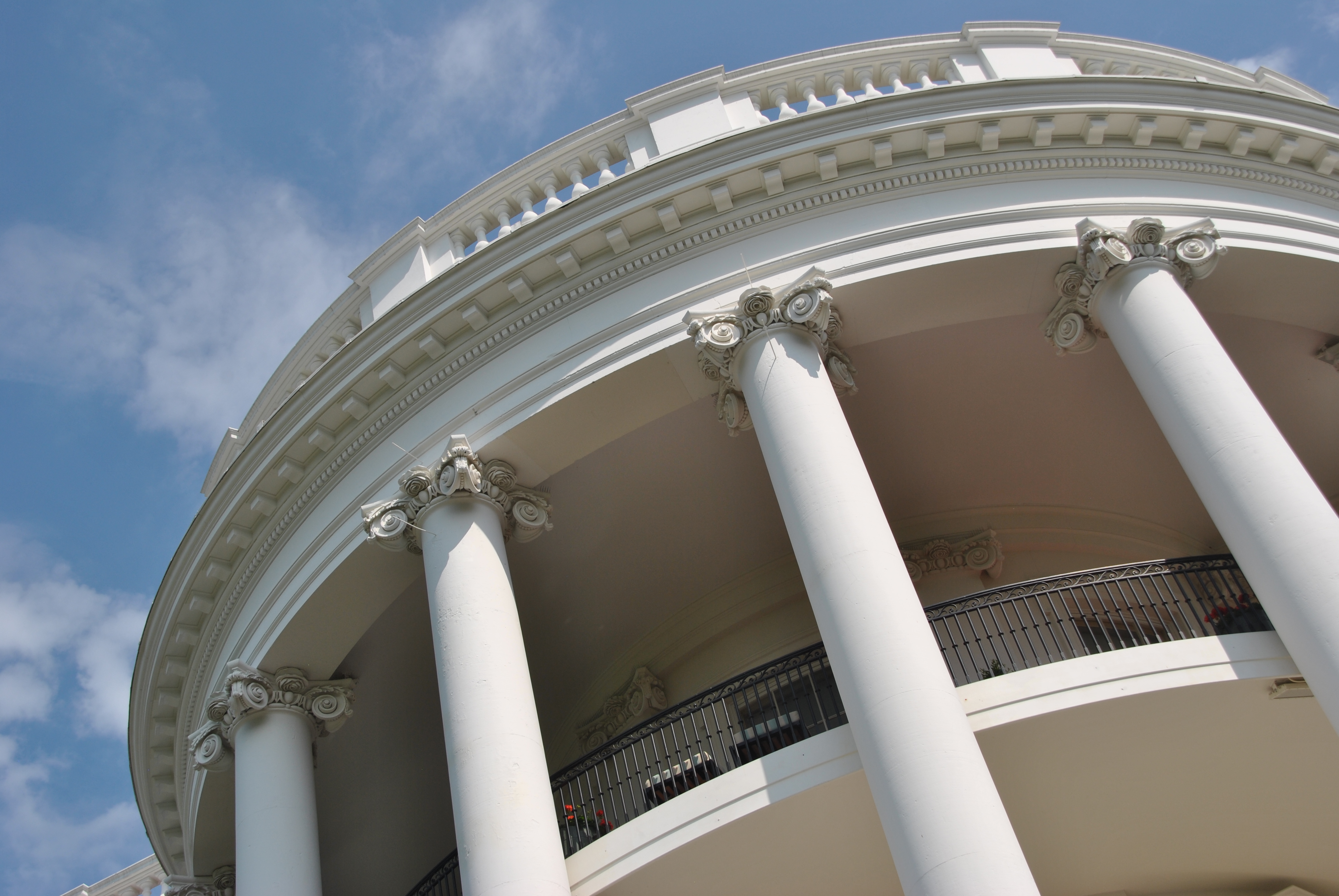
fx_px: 1787
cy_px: 448
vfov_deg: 28.2
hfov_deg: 41.1
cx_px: 670
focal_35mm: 48
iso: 100
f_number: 9
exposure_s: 1/320
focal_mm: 32
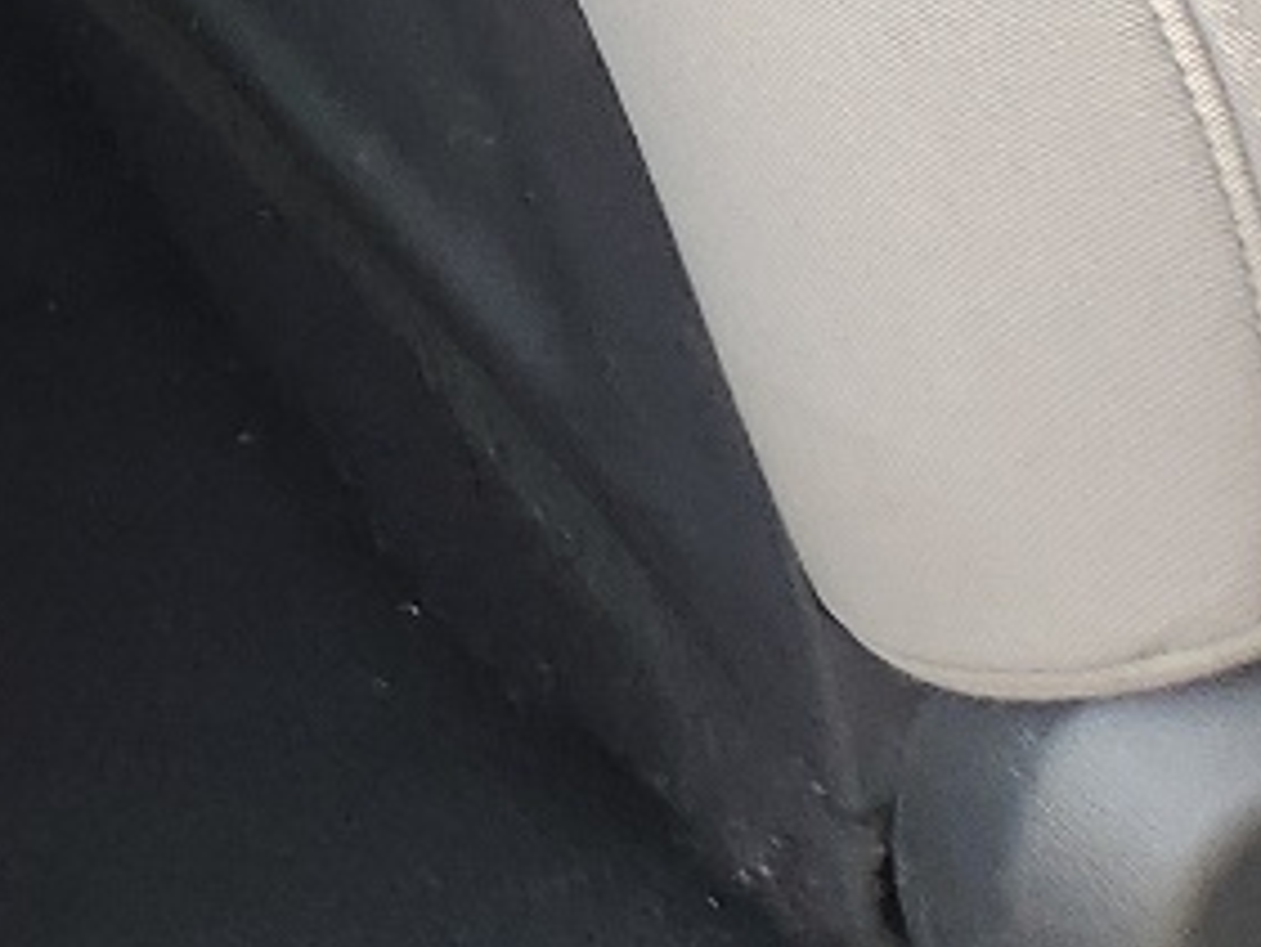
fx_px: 5394
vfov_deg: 9.1
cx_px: -2141
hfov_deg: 10.6
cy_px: -1239
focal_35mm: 148
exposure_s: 1/204
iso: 50
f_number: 1.5
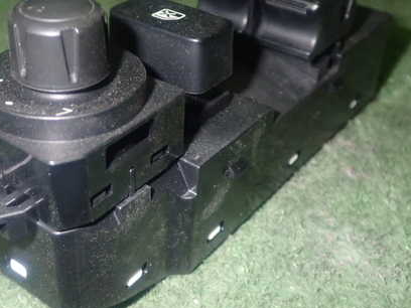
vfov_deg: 27.5
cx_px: 173
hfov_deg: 36.1
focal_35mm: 53
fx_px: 629
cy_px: 138
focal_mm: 6.37
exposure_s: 1/40
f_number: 7.1
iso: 800
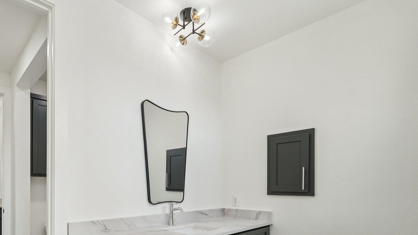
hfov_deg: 81.6
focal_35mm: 21
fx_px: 231
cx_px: 142
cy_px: 187
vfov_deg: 50.7
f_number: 8
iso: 400
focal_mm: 14.6
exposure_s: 1/60
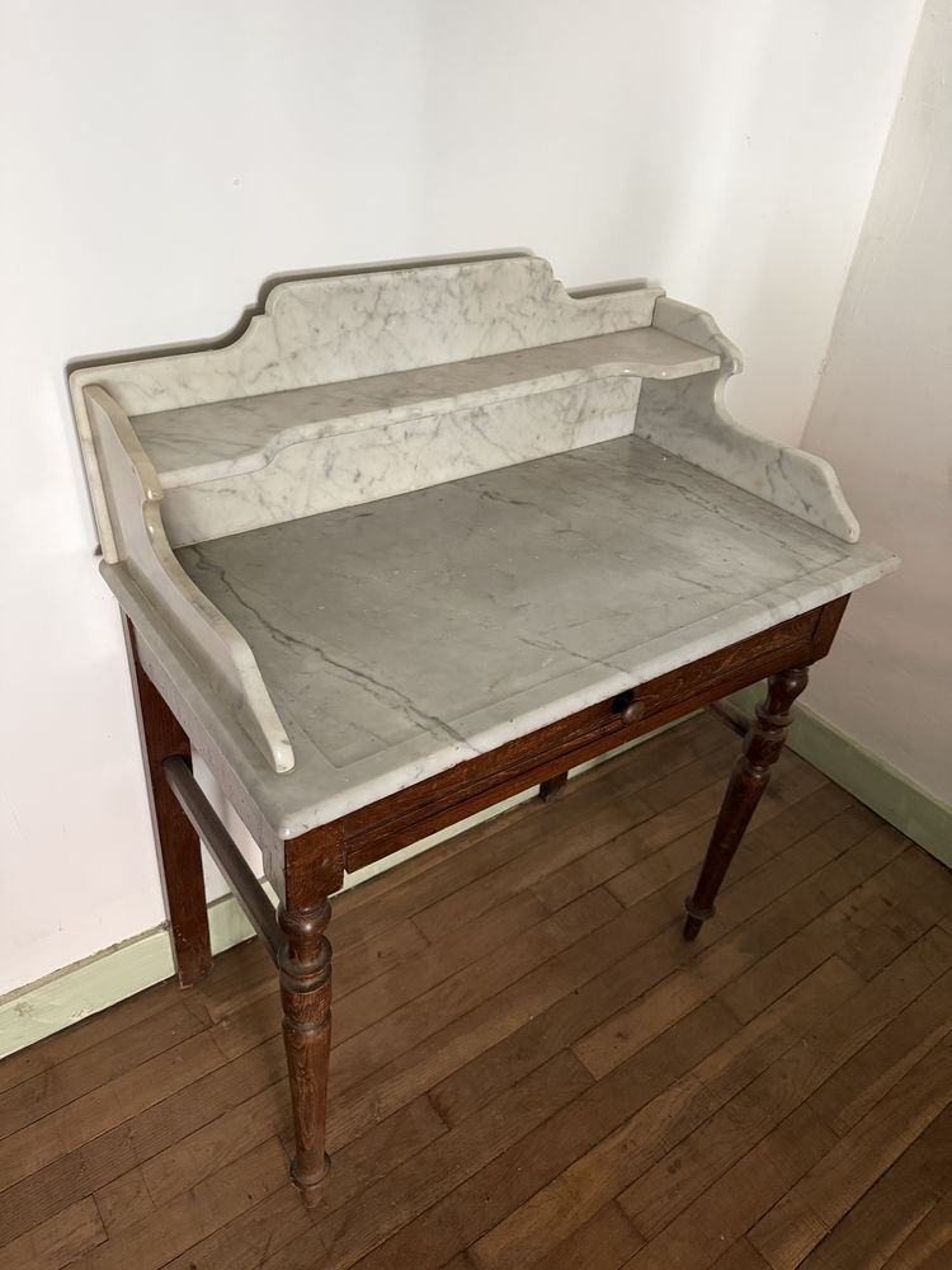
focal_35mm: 24
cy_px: 635
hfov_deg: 56.8
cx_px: 476
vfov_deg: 71.6
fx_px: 880
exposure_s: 1/60
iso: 500
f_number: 1.78
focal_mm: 6.76
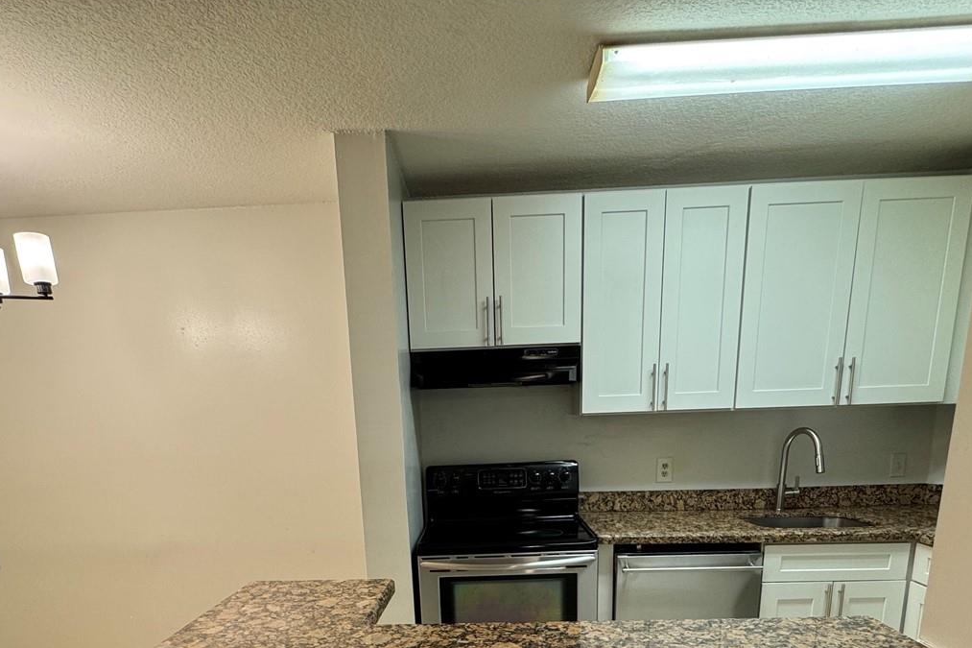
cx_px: 468
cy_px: 565
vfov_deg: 49.9
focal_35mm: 23
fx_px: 621
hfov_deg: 76.1
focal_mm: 2.22
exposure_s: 1/61
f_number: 2.2
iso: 160
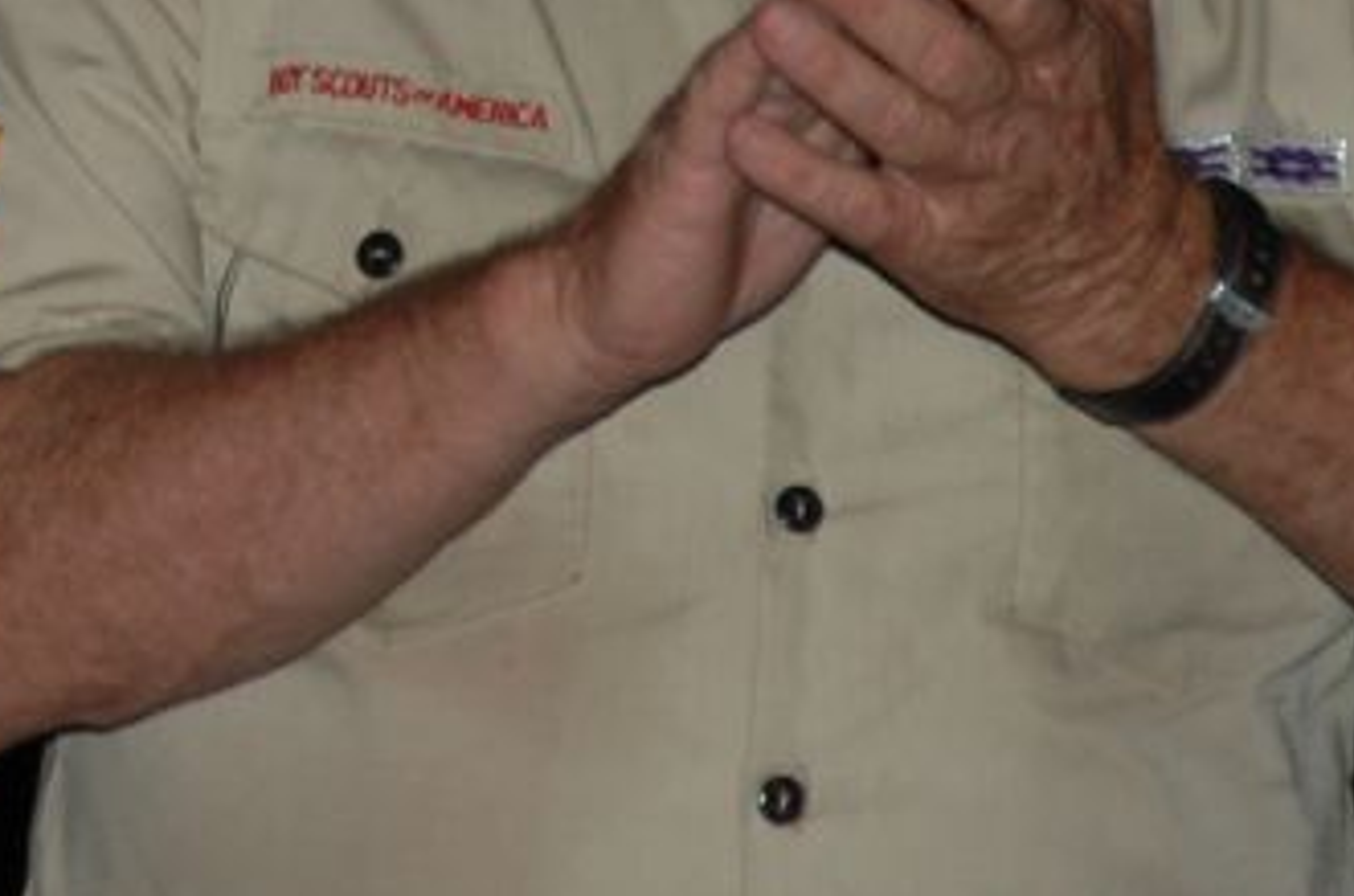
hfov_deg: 2.6
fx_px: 29642
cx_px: -258
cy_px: -348
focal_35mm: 790
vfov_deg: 1.7
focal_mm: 170
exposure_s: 1/60
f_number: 5.6
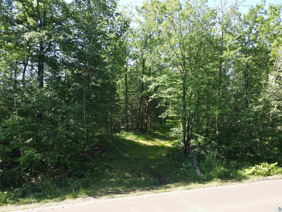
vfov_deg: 56.8
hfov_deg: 71.6
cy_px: 106
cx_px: 141
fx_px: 196
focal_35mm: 24
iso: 110
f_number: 2.8
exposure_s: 1/100
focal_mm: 4.5
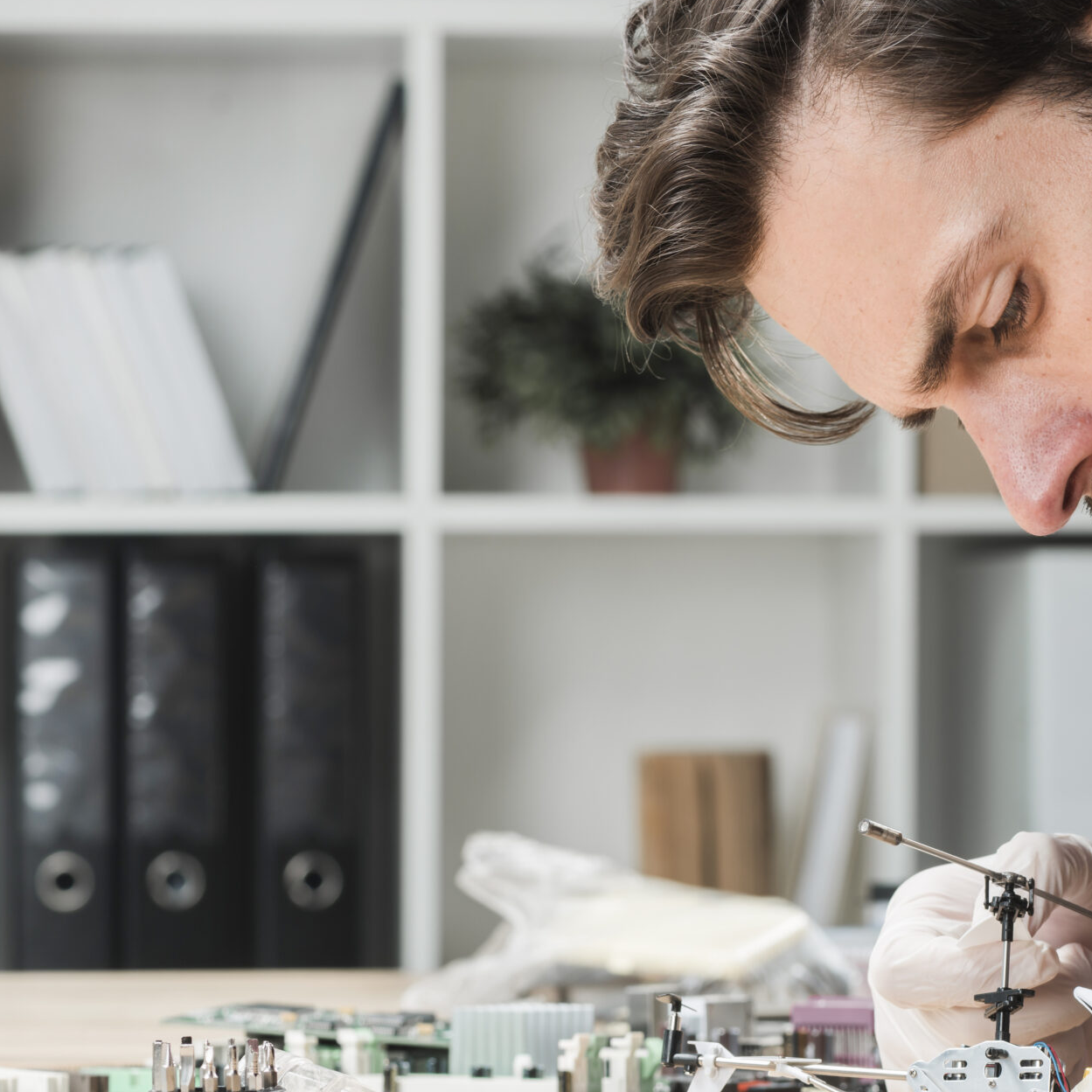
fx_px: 6531
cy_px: 594
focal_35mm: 183
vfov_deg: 9.6
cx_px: 963
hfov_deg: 9.5
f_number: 10
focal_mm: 105
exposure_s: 1/160
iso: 100
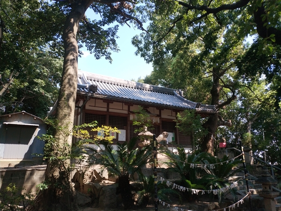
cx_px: 140
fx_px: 260
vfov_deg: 44.2
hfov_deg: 56.8
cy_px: 106
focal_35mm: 32
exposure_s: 1/498
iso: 147
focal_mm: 4.5
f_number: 2
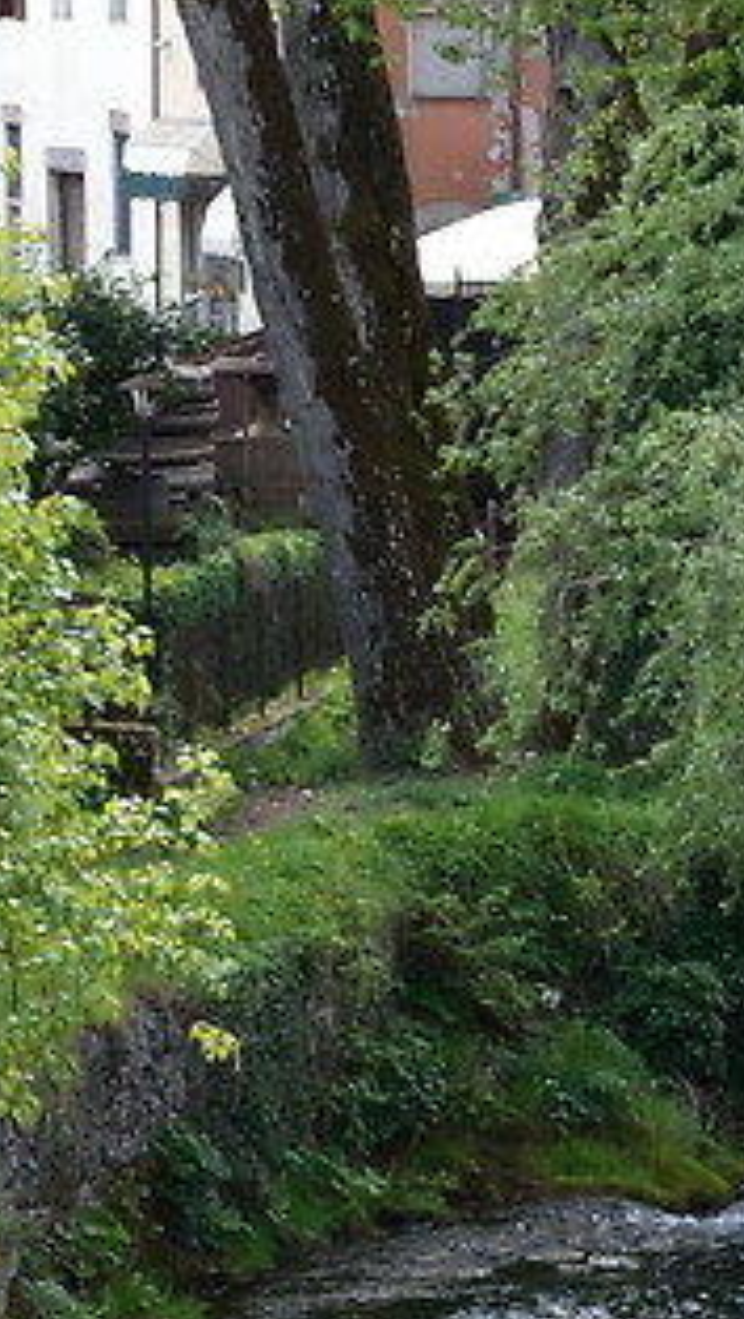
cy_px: 1231
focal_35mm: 256
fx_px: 8964
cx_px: 1908
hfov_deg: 4.6
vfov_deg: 8.4
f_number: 10
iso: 320
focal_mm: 32
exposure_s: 1/50
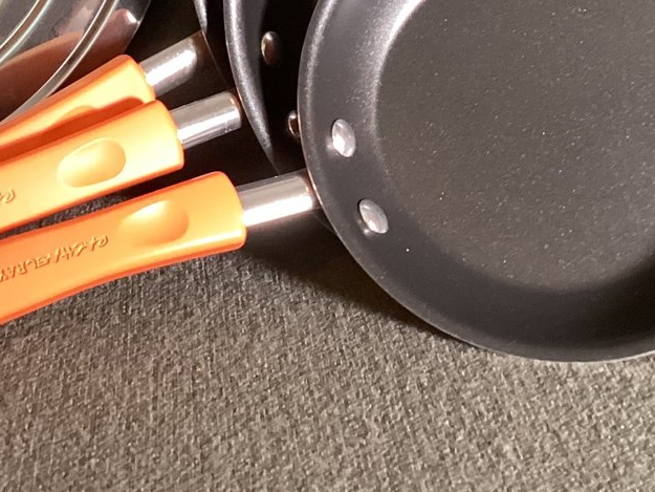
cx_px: 253
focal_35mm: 75
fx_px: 1419
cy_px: -24
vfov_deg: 19.0
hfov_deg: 25.9
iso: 200
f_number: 2.4
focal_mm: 3.3
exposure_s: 1/50
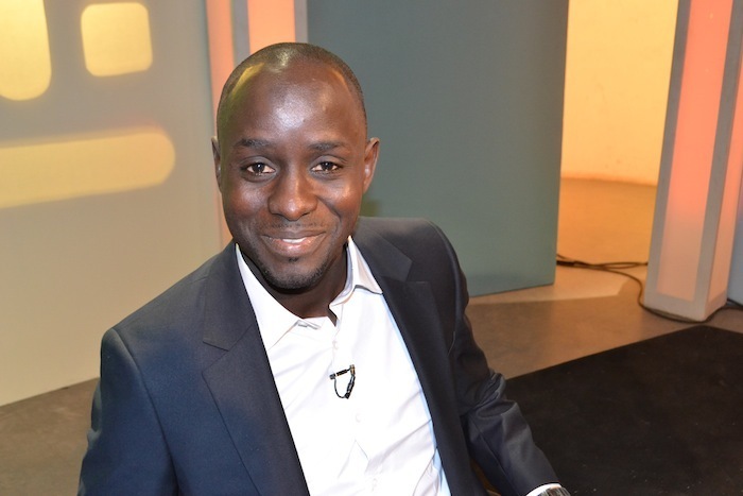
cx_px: 372
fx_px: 805
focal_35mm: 39
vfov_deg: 34.2
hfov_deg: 49.5
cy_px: 248
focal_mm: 26
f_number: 5.6
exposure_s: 1/60
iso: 1600
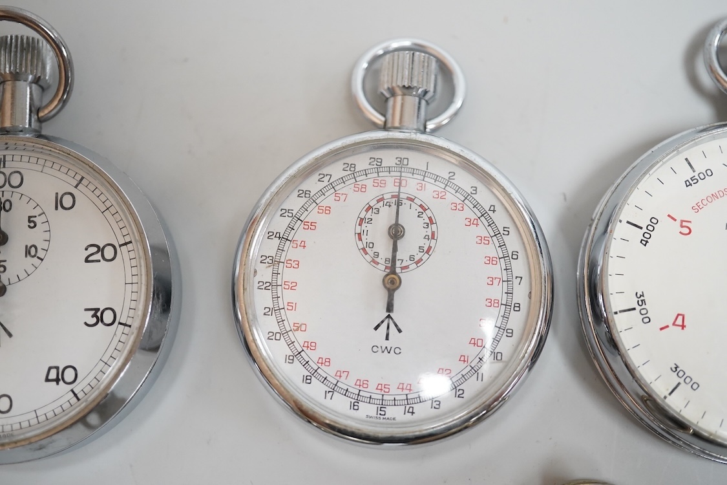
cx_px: 364
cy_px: 242
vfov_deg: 29.9
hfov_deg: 43.6
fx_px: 909
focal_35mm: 45
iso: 2500
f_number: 5
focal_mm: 30
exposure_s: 1/200
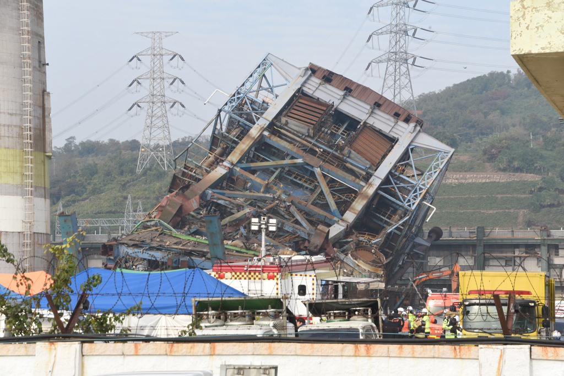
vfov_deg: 14.4
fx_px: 1488
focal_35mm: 95
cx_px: 282
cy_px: 188
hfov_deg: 21.5
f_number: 13
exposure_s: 1/200
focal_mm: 95
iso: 500
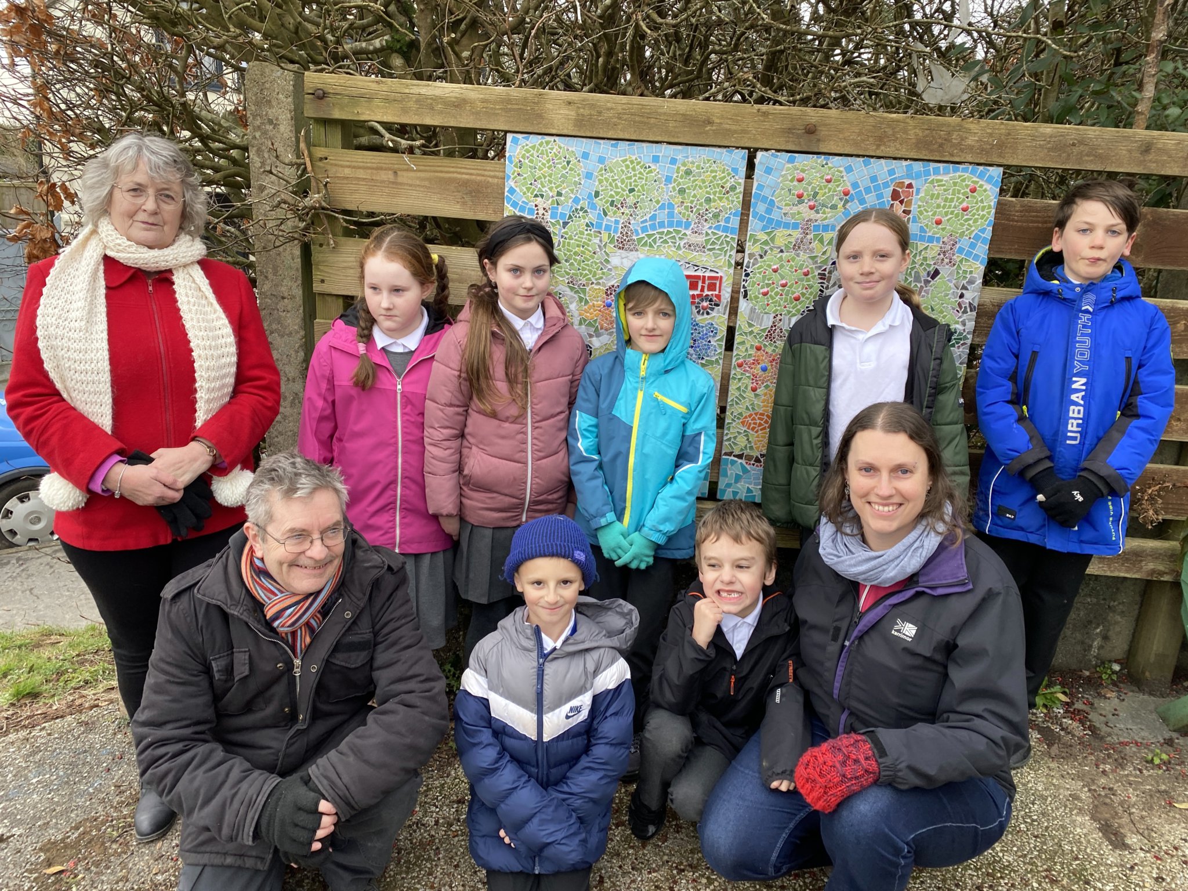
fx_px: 892
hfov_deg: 67.3
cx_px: 594
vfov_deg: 53.1
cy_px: 446
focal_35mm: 26
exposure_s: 1/122
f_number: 1.8
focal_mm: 4.25
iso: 40
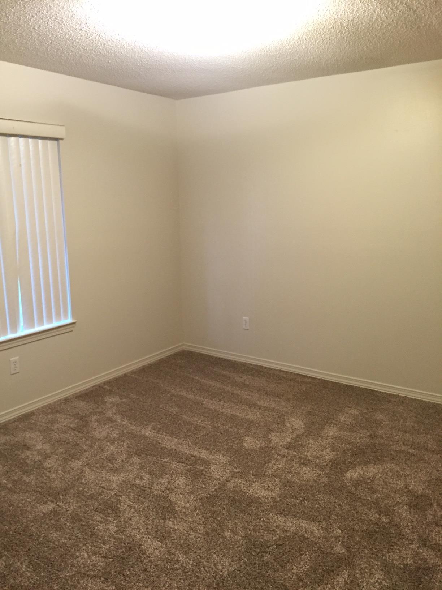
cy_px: 295
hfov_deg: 48.2
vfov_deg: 61.7
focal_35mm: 29
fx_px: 494
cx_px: 221
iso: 250
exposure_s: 1/17
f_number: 2.2
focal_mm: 4.15
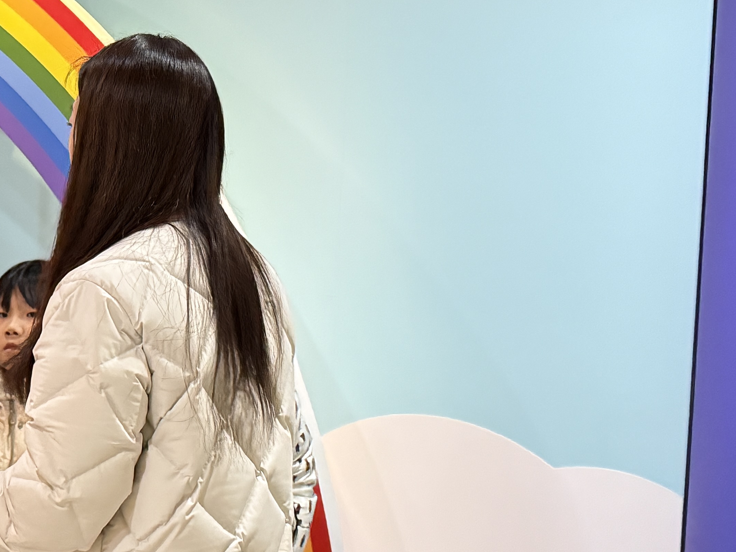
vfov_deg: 22.9
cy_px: 327
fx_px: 1361
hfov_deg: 29.1
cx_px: 77
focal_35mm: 64
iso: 800
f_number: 1.78
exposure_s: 1/60
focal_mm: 6.76
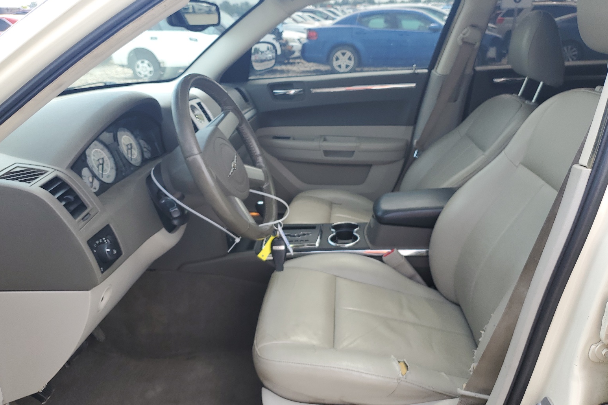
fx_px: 473
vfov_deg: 46.3
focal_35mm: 28
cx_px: 300
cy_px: 232
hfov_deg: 65.5
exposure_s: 1/435
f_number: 1.5
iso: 50
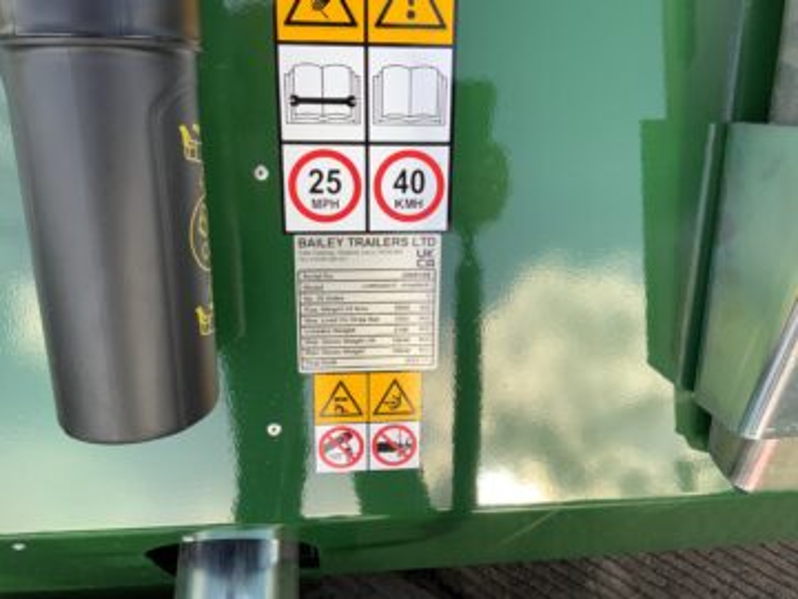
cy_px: 300
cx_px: 399
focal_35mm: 29
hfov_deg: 61.7
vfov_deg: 48.2
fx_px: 669
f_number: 1.8
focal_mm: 3
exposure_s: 1/340
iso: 16
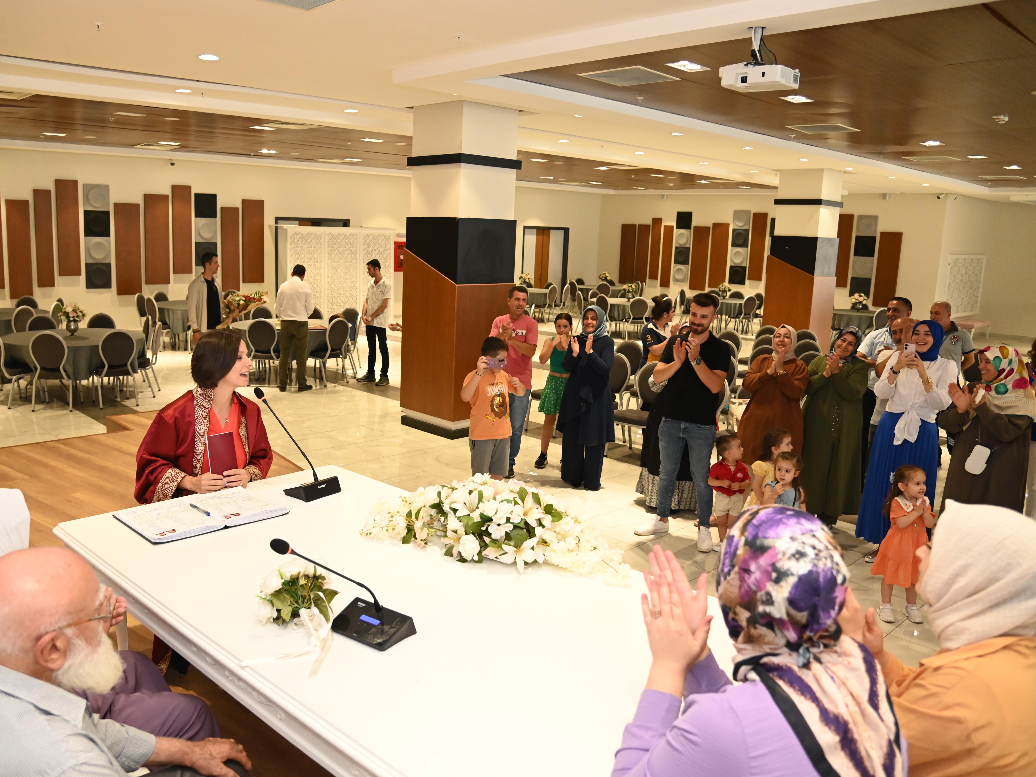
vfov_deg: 51.3
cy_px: 393
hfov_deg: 65.0
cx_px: 442
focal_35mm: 27
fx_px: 808
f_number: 4
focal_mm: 24
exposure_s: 1/200
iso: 4000
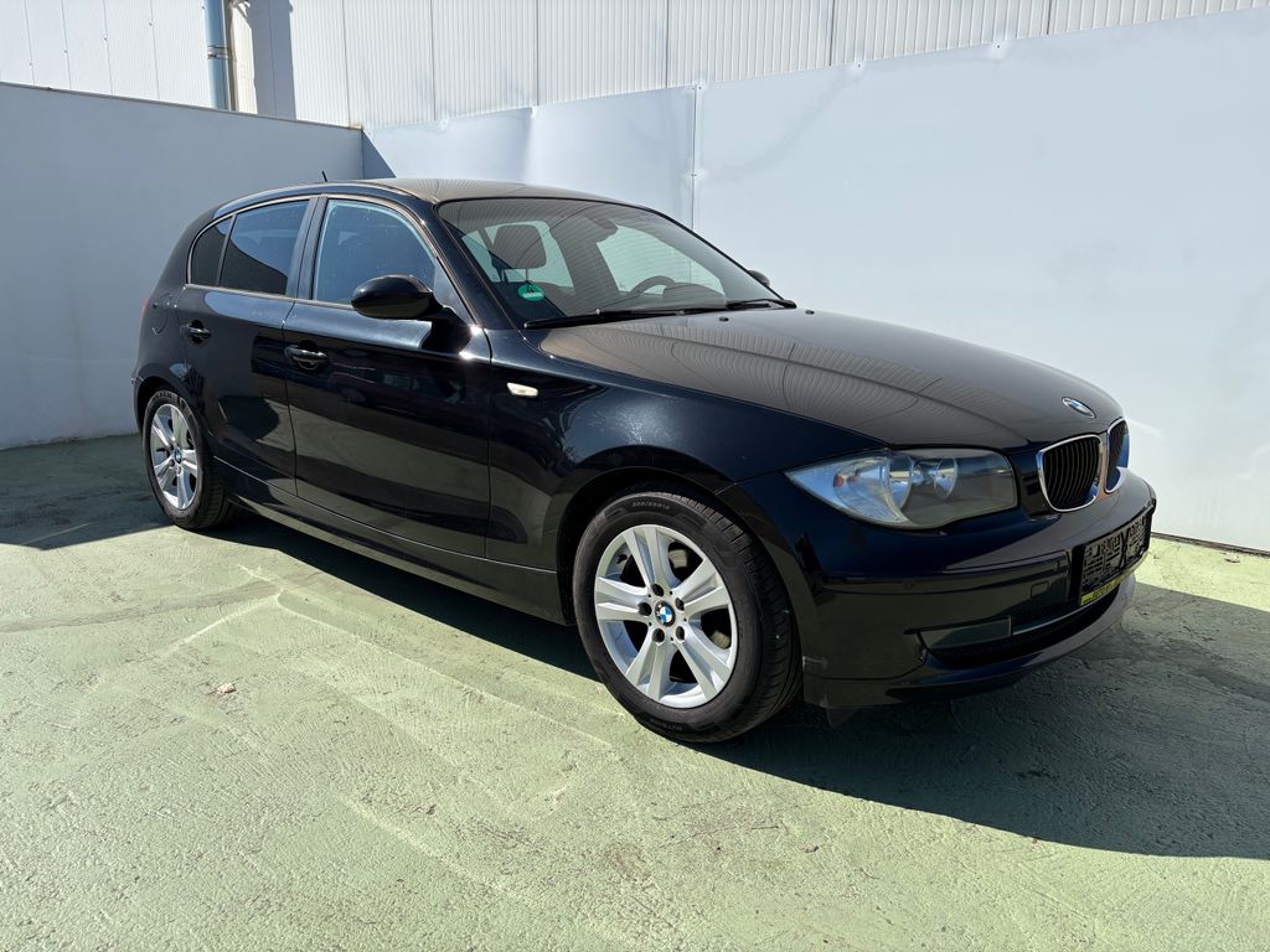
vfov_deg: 53.1
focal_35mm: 26
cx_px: 635
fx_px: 954
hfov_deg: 67.3
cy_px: 476
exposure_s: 1/3623
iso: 50
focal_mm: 5.96
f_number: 1.6
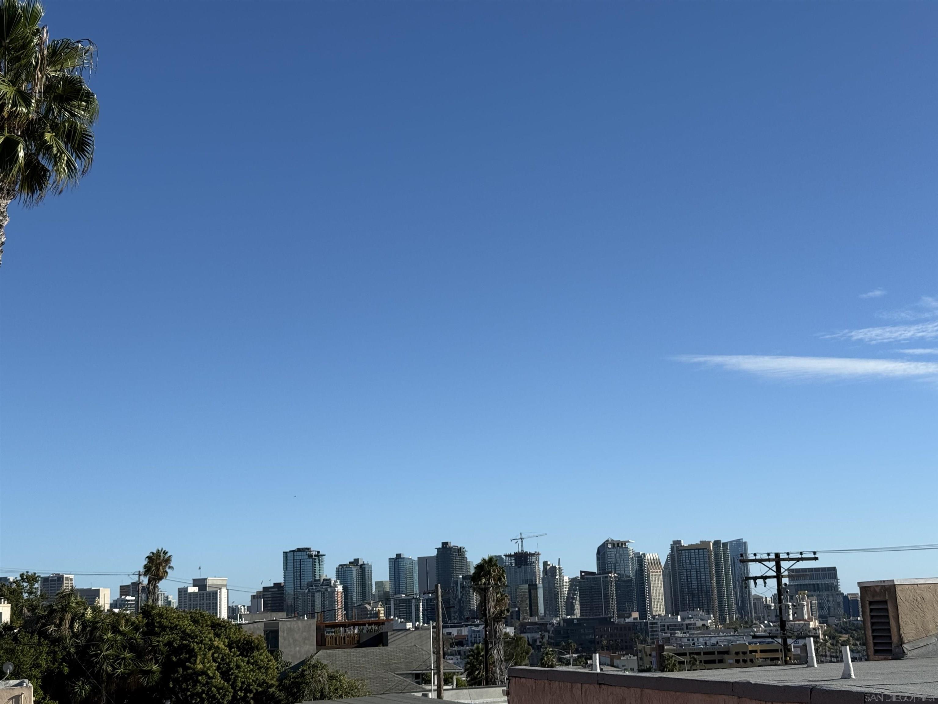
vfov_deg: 30.3
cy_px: 352
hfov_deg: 39.7
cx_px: 469
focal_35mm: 48
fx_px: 1301
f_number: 1.78
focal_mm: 6.76
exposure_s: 1/6536
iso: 64
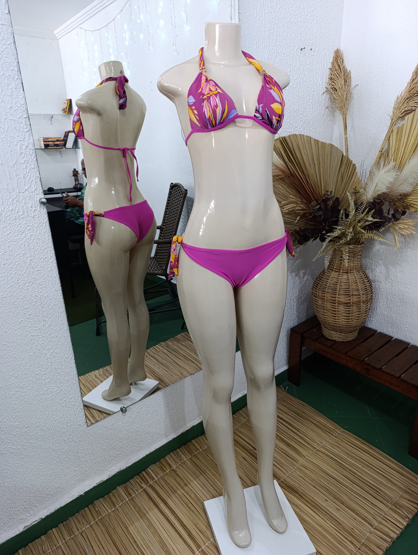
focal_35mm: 23
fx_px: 369
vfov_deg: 73.8
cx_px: 209
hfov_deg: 59.0
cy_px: 278
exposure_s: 1/60
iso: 1000
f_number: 1.6
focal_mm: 6.14
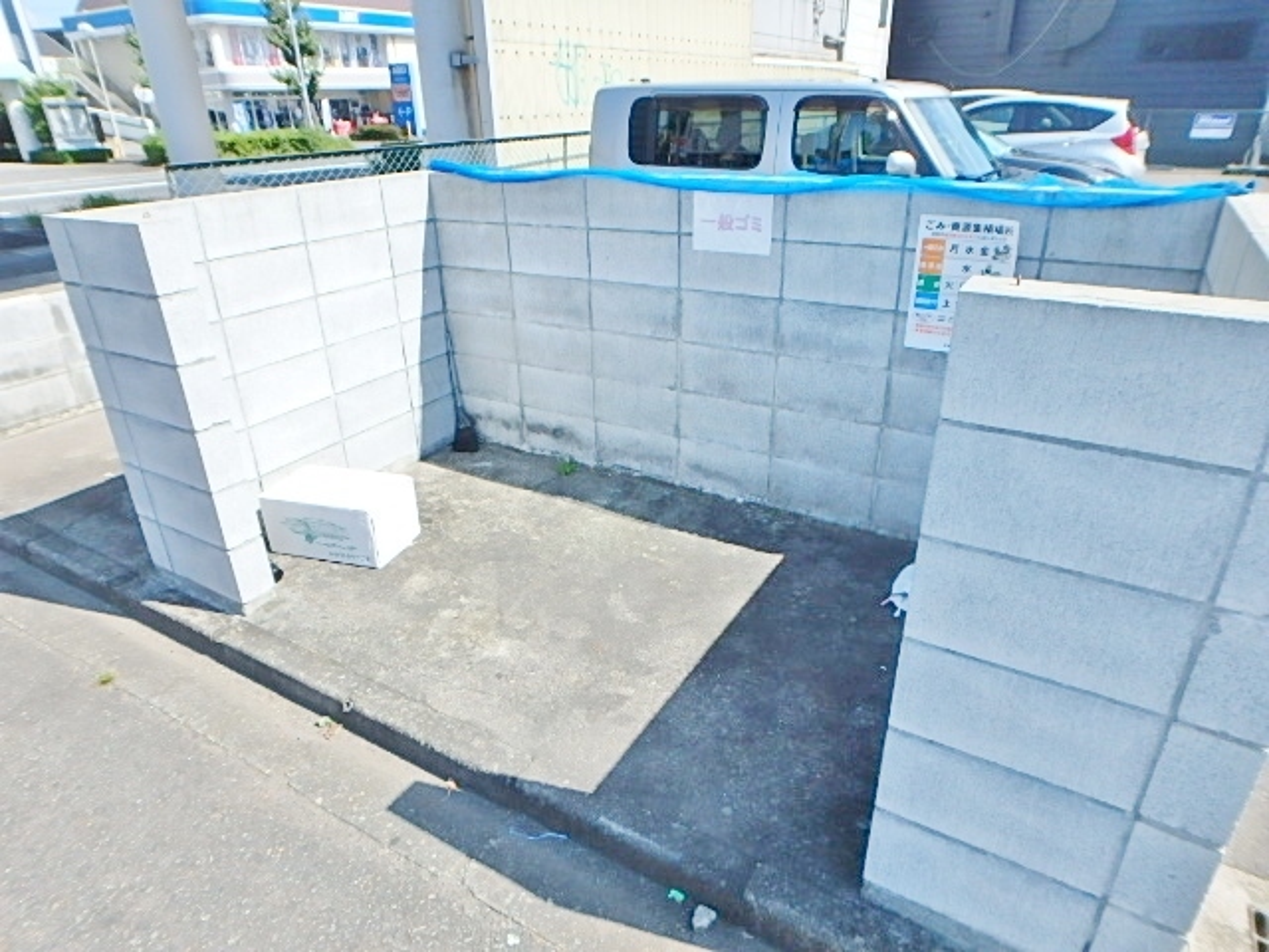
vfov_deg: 63.4
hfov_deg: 79.0
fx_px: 770
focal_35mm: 21
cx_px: 634
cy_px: 476
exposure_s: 1/800
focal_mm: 3.7
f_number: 3.5
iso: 125
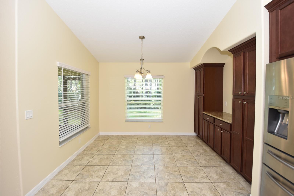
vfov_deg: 77.3
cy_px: 98
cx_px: 147
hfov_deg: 100.4
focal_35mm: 15
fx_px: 122
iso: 280
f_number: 4
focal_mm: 10
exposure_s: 1/60
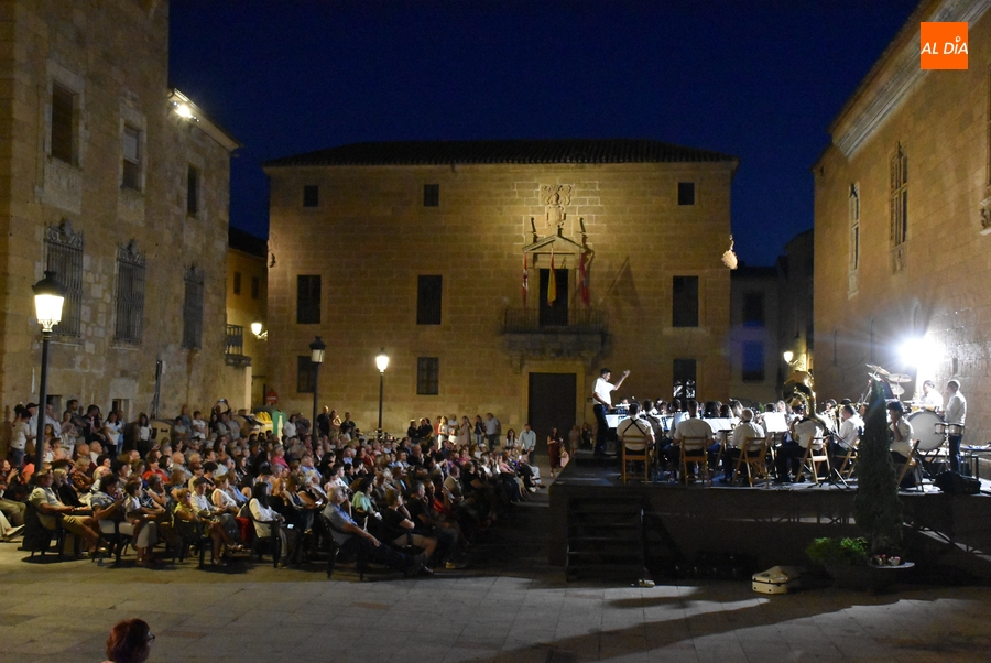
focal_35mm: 36
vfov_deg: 37.0
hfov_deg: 53.1
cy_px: 332
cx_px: 496
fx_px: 992
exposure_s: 1/60
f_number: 3.8
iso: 9000
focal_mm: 24
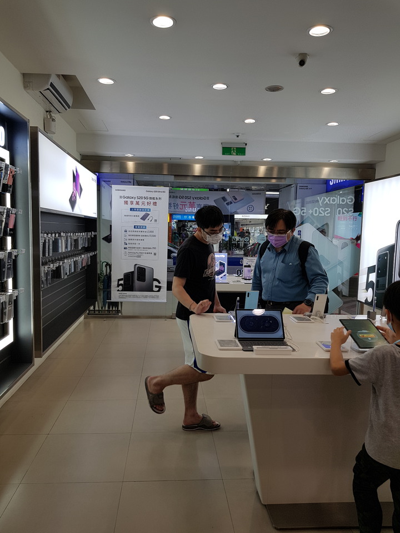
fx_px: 401
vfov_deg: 67.3
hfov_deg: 53.1
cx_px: 200
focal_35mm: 26
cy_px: 266
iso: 40
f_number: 1.7
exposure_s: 1/147
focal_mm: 4.3
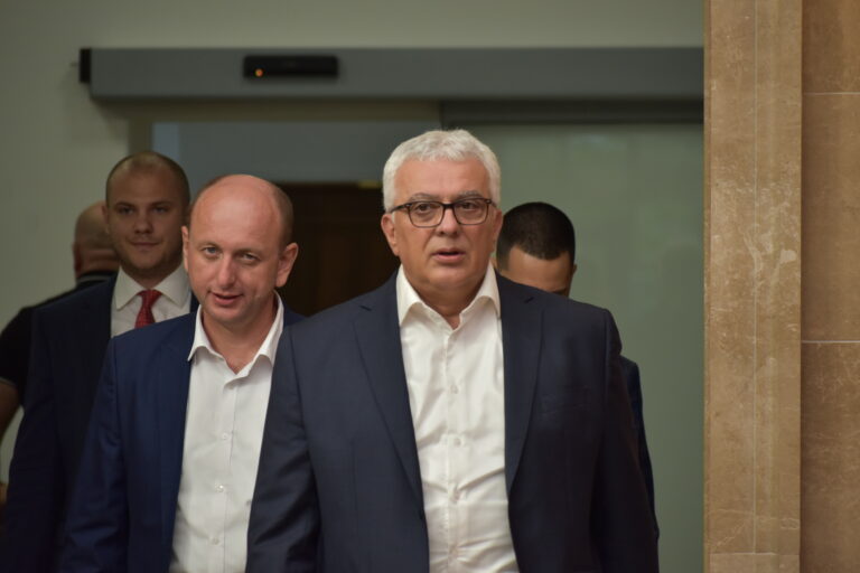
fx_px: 6091
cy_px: 286
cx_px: 430
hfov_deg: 8.1
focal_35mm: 255
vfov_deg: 5.4
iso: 500
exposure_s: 1/250
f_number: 5
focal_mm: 170
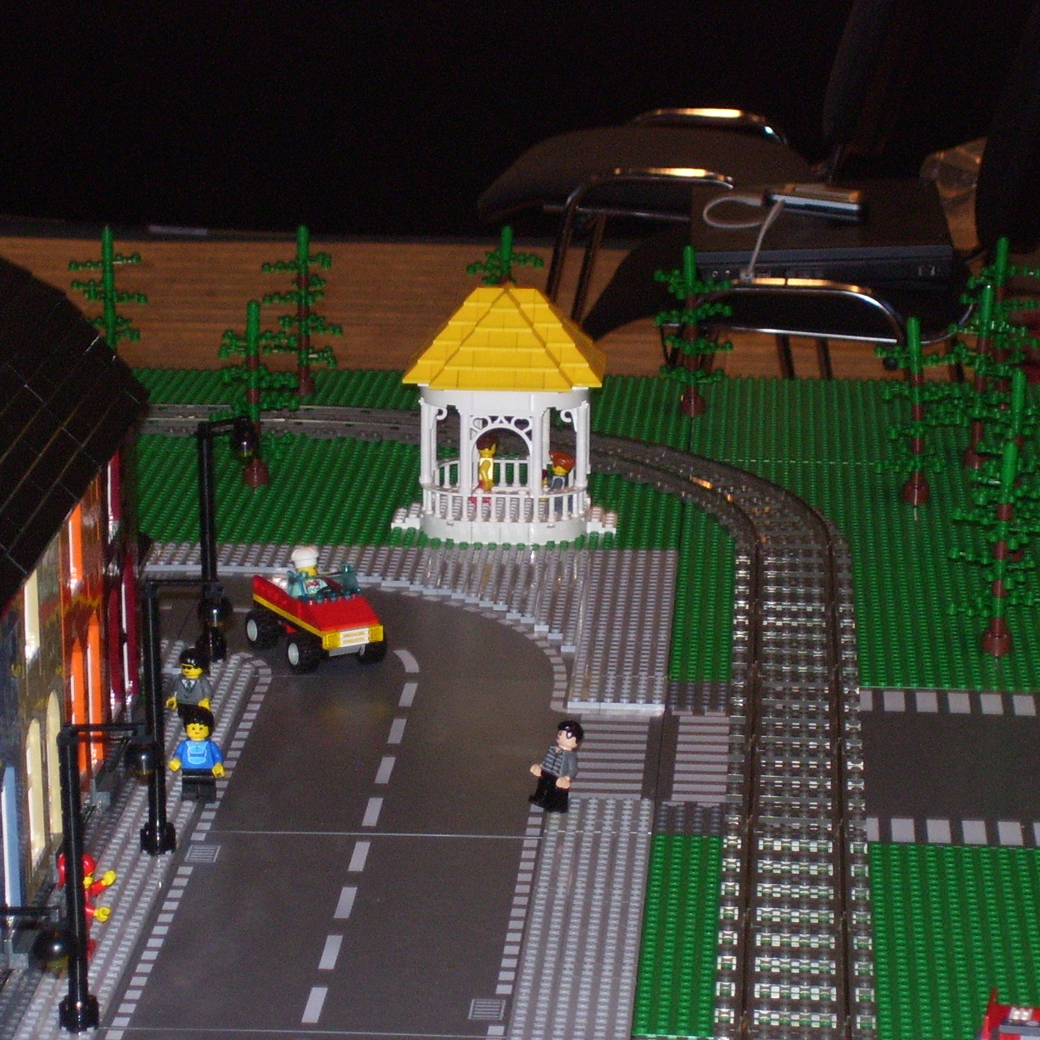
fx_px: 4555
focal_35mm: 134
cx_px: 453
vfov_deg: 13.0
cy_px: 543
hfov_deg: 13.0
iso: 200
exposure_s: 1/90
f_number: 4.6
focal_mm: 18
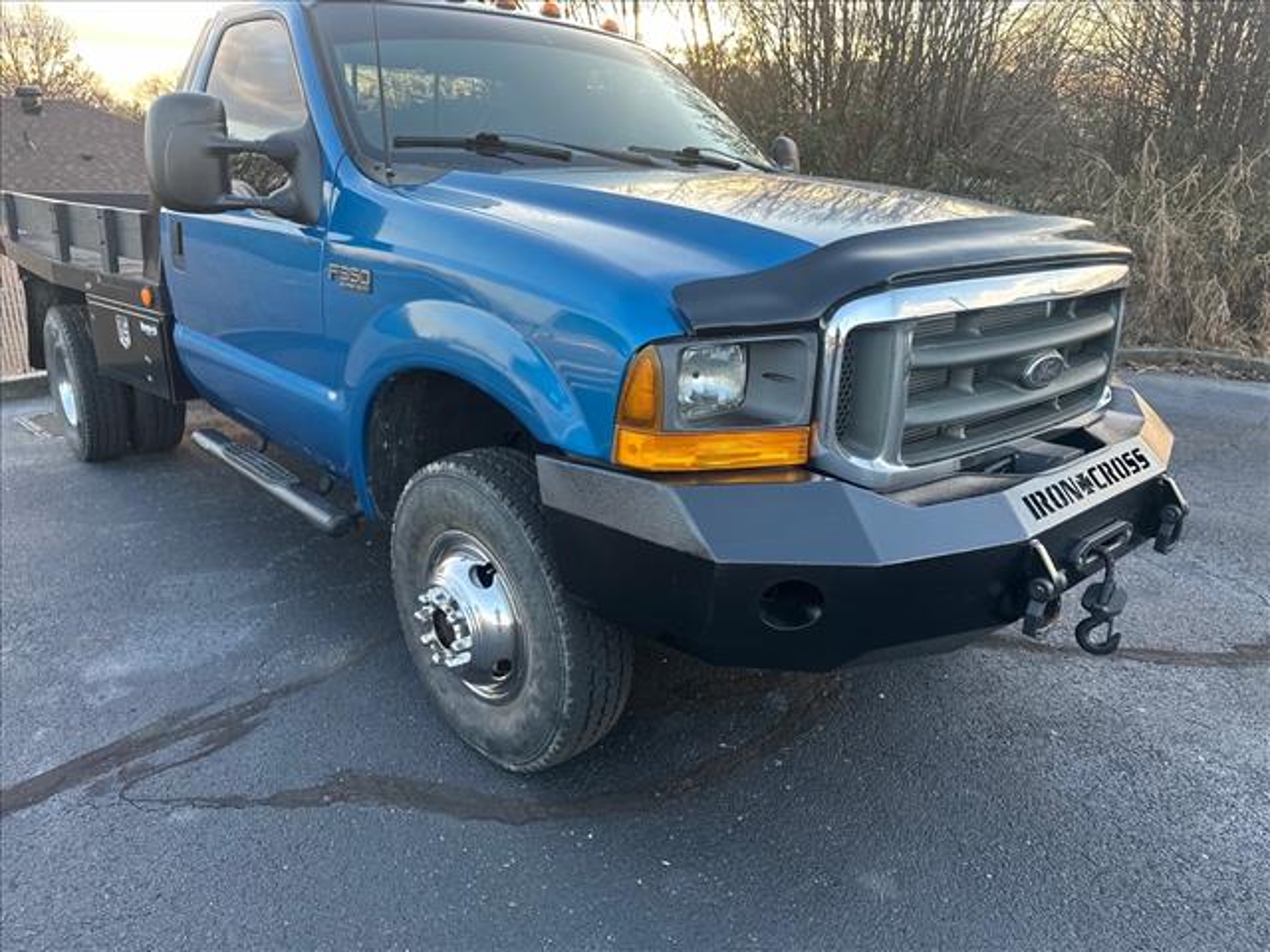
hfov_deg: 71.6
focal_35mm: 24
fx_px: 881
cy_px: 476
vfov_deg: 56.8
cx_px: 635
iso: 64
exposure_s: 1/121
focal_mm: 6.86
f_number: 1.78
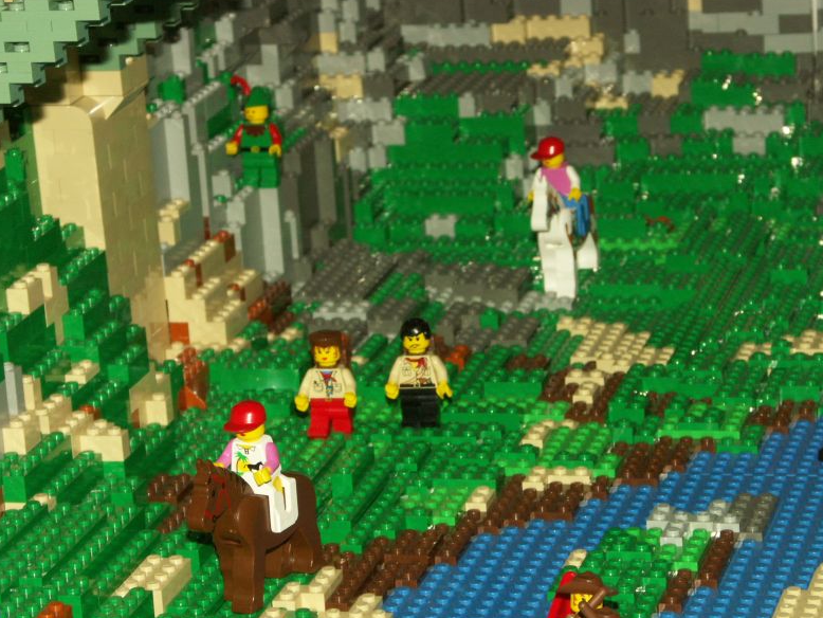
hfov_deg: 13.2
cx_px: 484
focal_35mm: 150
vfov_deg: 9.9
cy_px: 392
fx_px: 3567
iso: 200
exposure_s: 1/100
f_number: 6.3
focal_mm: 29.26
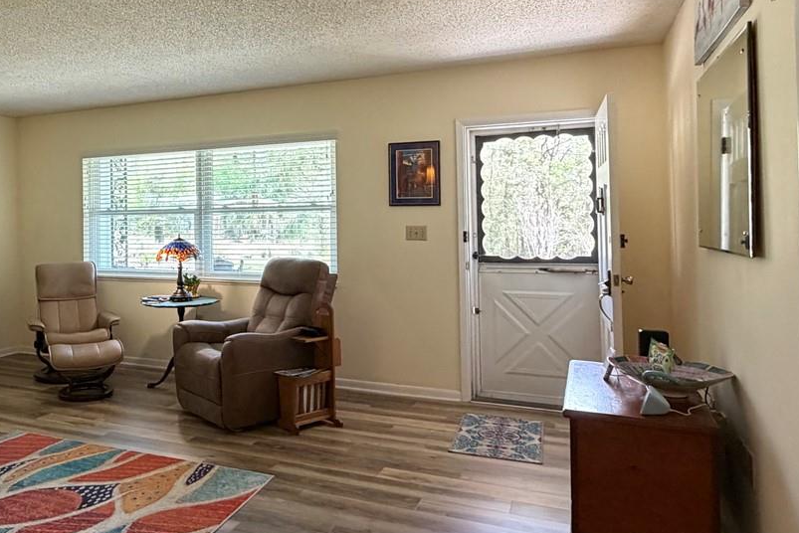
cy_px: 206
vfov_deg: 44.7
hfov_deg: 62.0
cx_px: 264
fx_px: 644
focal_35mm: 29
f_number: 2.2
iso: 320
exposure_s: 1/60
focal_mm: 2.22
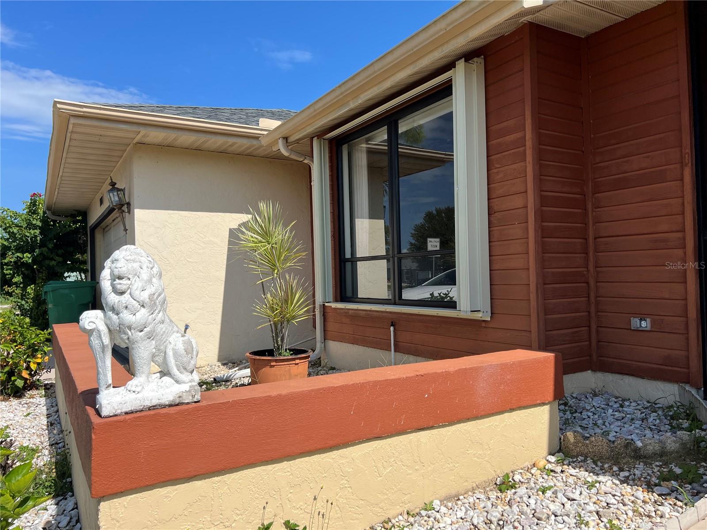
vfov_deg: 53.1
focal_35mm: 26
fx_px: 531
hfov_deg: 67.3
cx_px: 354
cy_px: 265
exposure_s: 1/4831
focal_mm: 5.7
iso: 50
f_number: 1.5
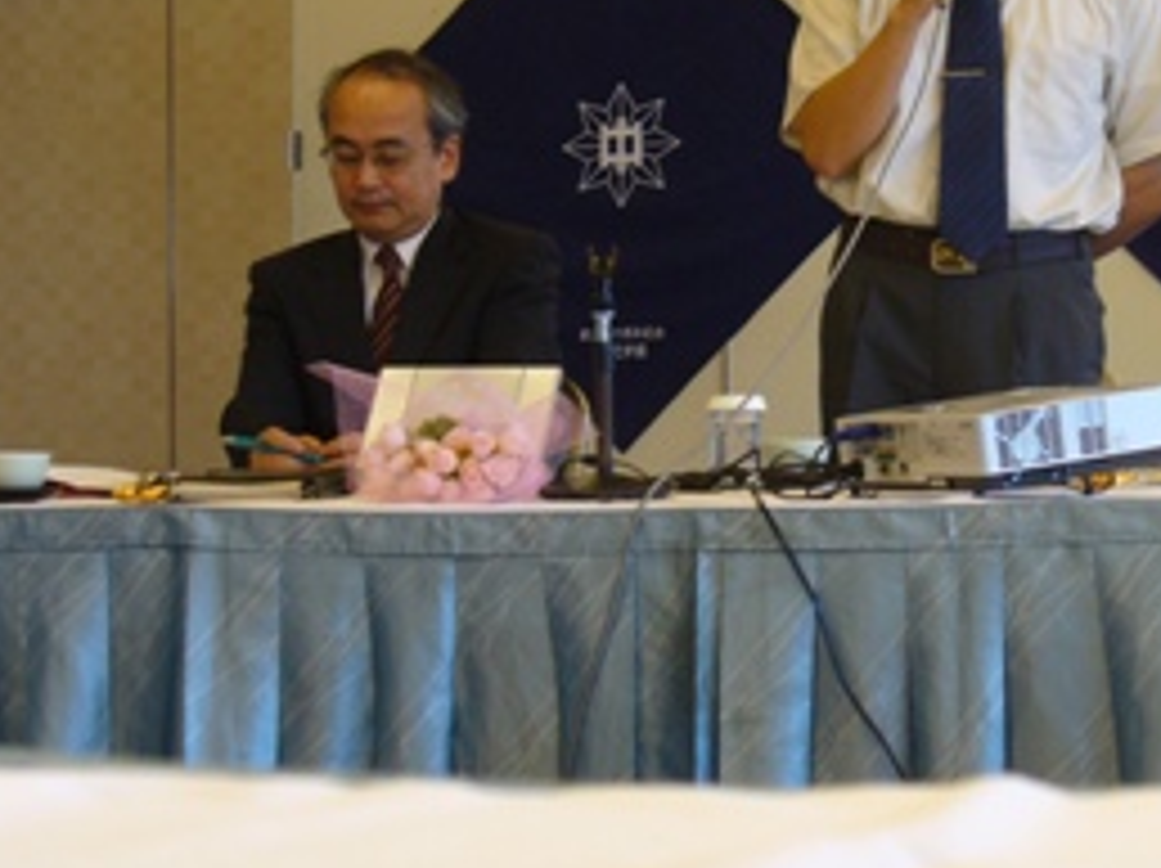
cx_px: 896
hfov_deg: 16.3
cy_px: 274
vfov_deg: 12.3
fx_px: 4021
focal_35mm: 120
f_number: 3.2
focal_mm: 11.4
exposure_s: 1/25
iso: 100
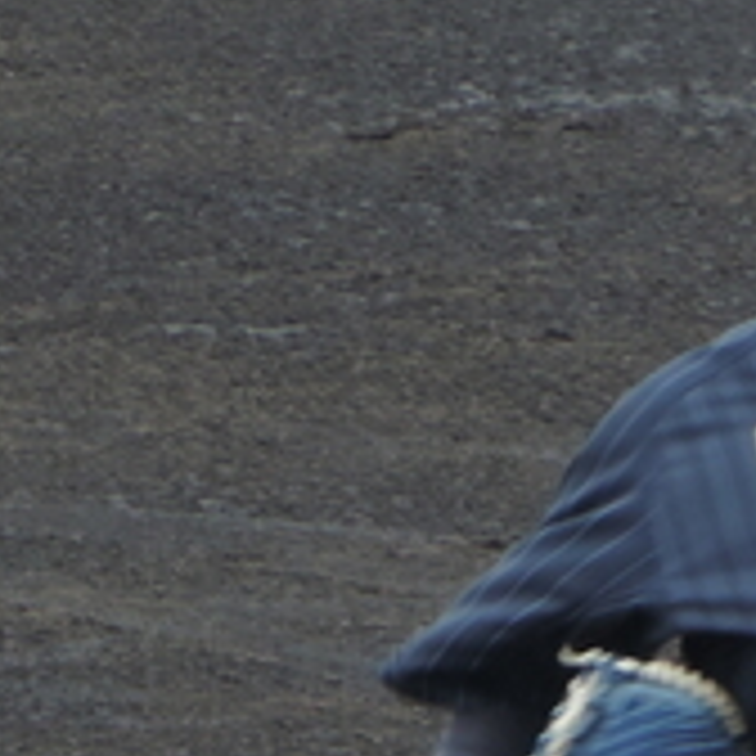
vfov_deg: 0.7
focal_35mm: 2522
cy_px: 945
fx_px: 62315
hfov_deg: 0.7
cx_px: 698
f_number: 4.9
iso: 180
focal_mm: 107
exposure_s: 1/250
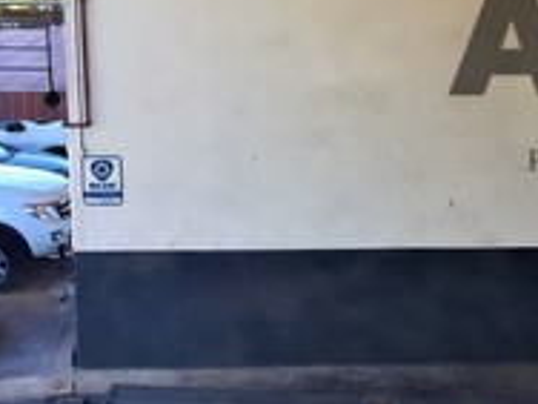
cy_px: 193
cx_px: 386
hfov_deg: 25.1
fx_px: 1197
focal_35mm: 77
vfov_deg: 19.1
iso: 32
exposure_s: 1/149
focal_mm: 4.15
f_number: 2.2
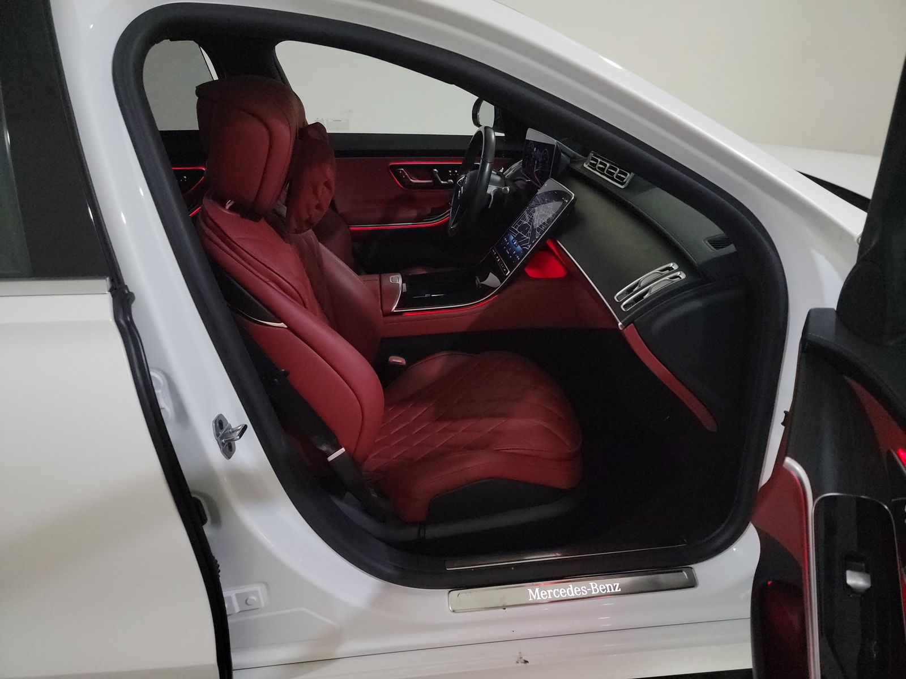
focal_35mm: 24
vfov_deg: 56.8
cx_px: 453
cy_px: 340
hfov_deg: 71.6
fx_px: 628
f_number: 1.8
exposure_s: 1/59
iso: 2298
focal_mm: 6.7
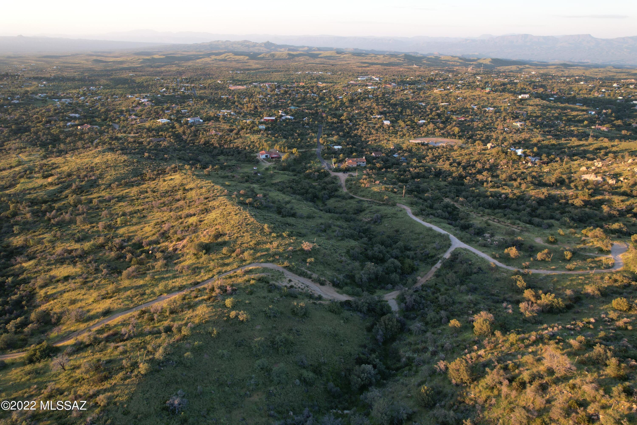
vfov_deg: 57.2
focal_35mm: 22
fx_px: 389
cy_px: 212
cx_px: 318
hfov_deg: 78.6
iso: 100
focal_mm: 8.38
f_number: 2.8
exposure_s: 1/160
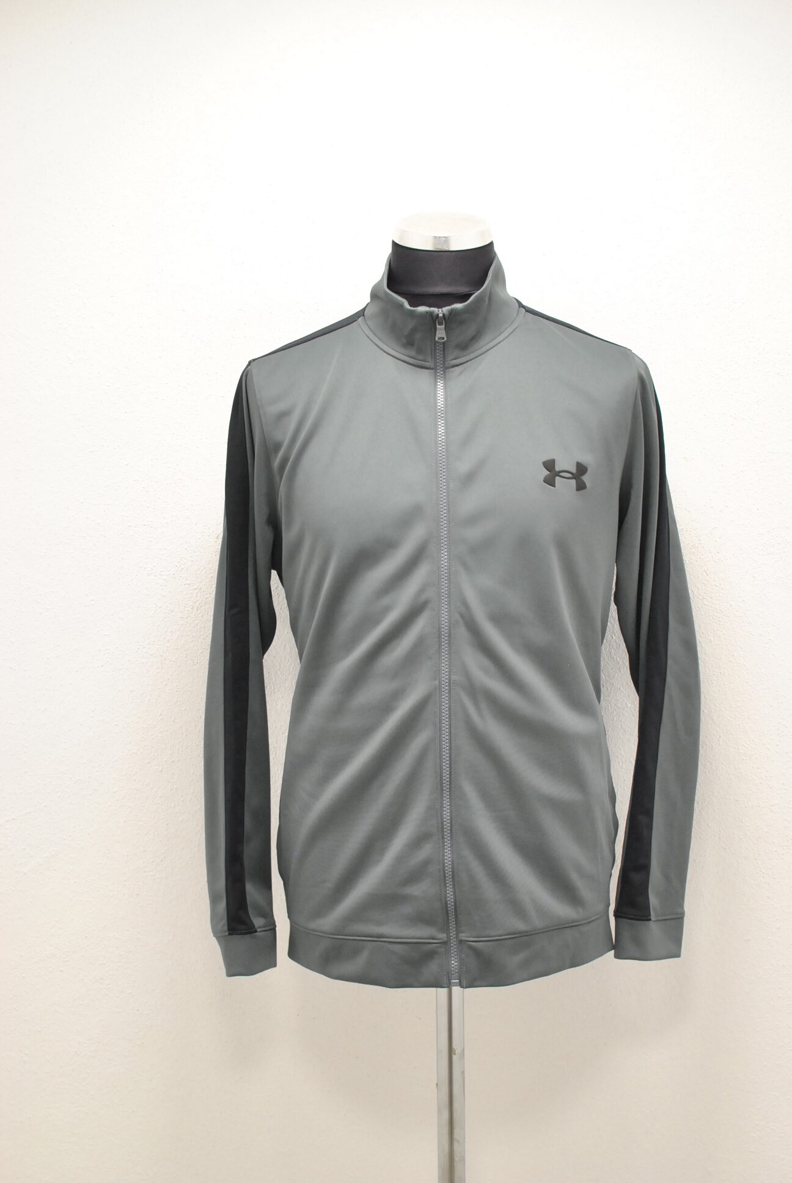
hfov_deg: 25.8
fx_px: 1727
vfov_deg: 37.8
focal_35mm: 52
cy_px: 592
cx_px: 396
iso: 800
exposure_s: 1/100
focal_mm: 35
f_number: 4
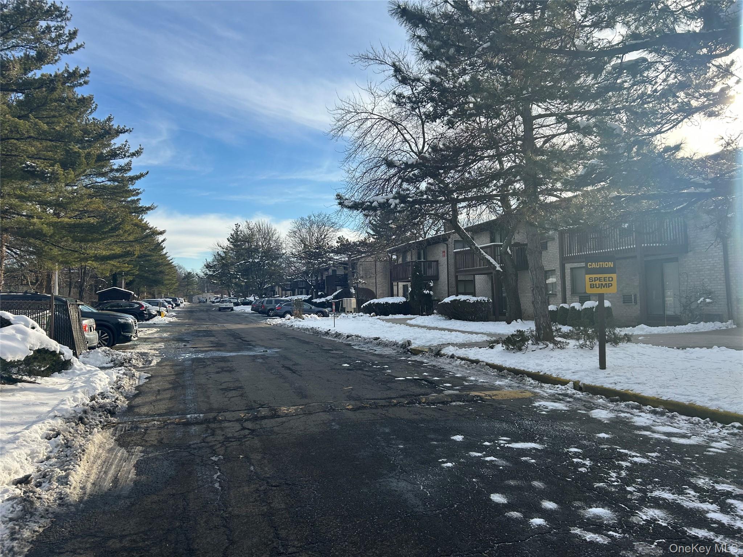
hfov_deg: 67.3
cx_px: 372
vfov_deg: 53.1
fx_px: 558
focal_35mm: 26
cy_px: 278
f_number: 1.5
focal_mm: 5.7
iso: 50
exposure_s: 1/2994
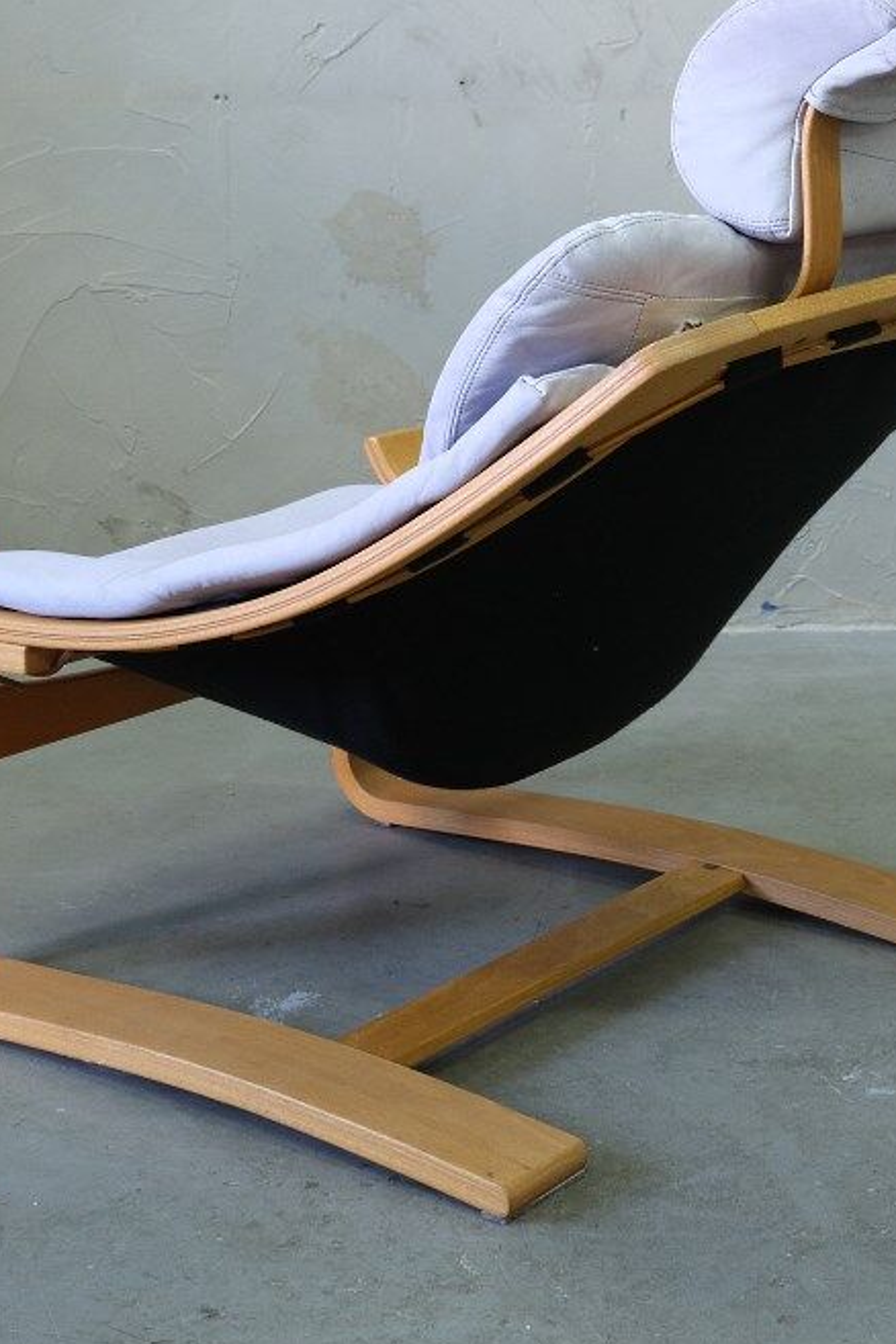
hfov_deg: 21.9
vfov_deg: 31.7
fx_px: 2314
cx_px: 518
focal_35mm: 62
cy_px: 315
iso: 1250
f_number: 4
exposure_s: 1/30
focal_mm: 21.2
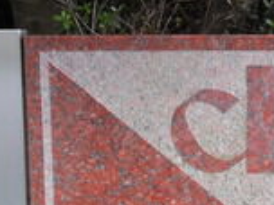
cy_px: 228
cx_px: 285
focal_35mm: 154
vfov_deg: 9.5
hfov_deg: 12.6
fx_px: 1219
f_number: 4.5
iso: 100
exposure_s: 1/30
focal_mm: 6.9
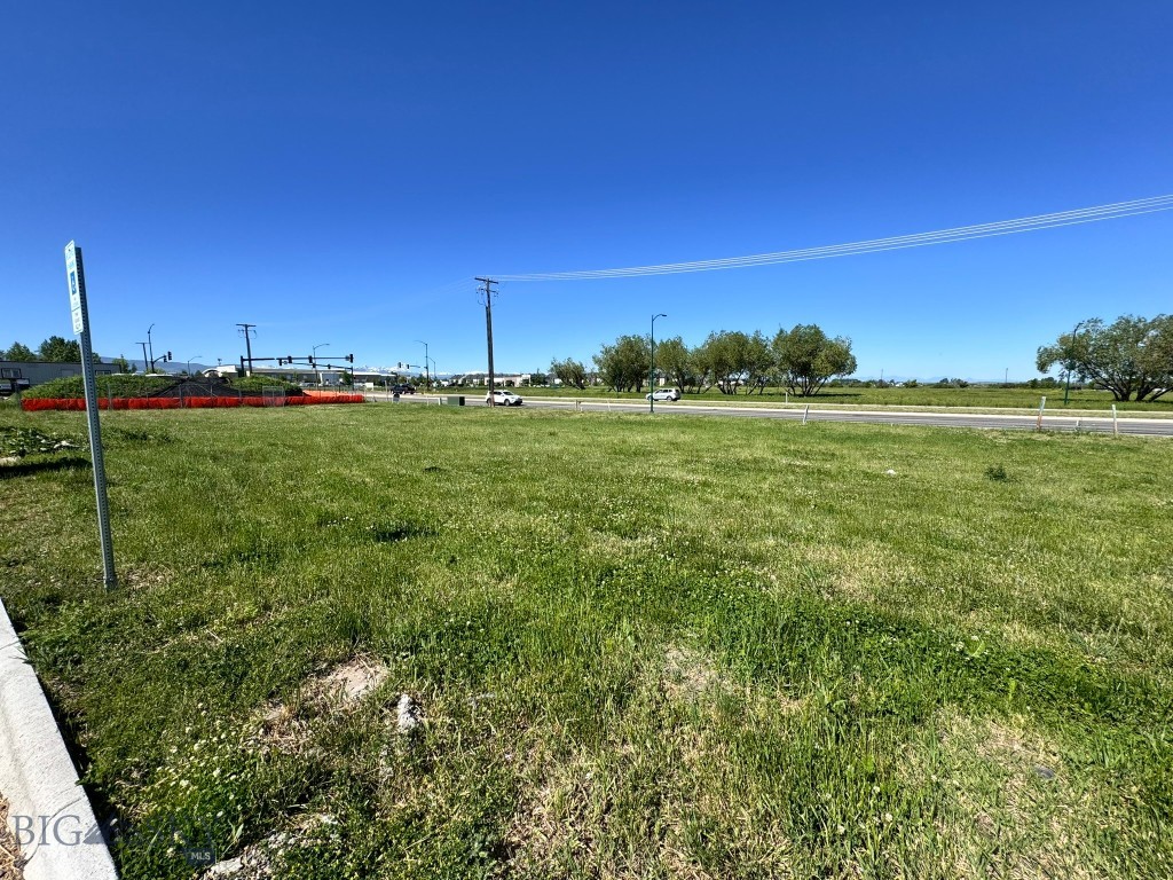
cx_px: 586
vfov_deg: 85.7
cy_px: 440
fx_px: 474
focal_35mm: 14
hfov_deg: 102.1
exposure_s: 1/1880
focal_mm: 2.22
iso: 50
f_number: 2.2
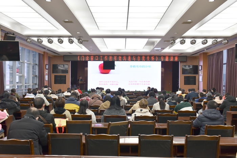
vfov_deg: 33.4
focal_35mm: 40
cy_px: 79
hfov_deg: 48.4
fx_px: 263
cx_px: 118
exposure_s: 1/100
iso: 640
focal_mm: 40
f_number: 5
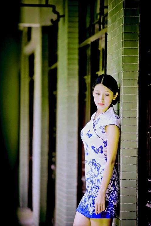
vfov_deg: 10.2
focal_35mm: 202
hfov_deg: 6.8
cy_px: 112
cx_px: 76
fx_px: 1270
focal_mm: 200
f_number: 2.8
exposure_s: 1/60
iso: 200
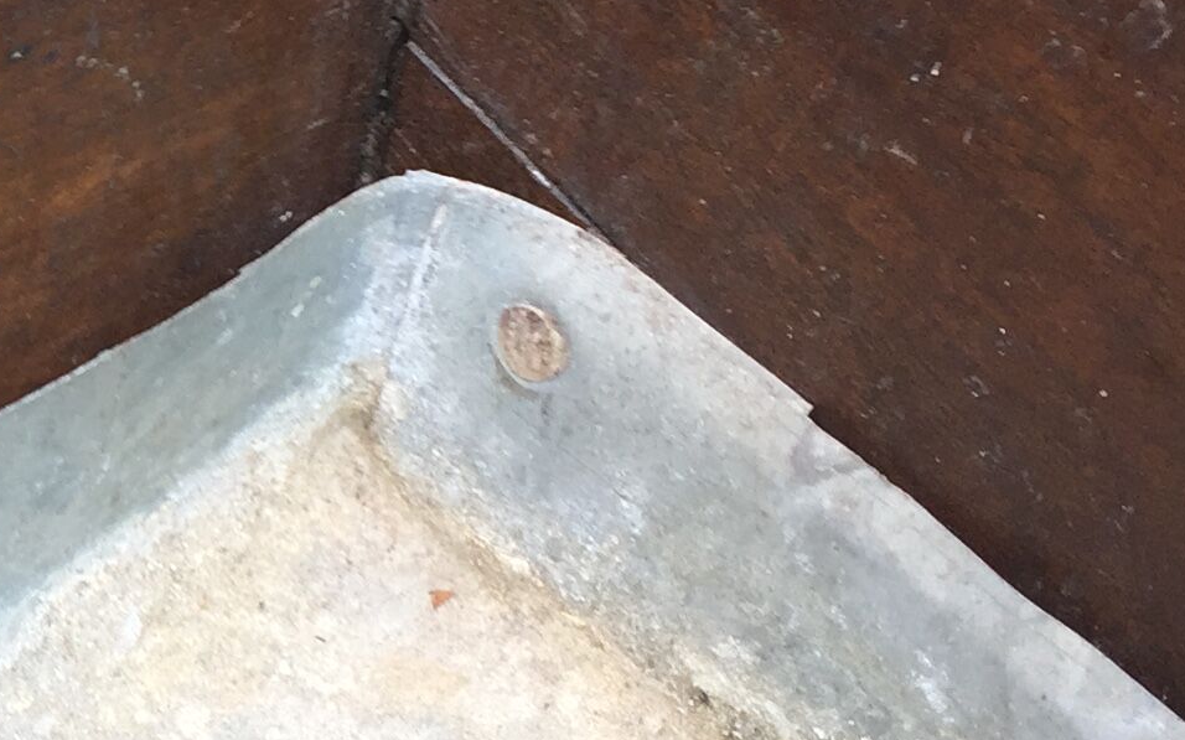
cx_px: -474
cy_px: 258
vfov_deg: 12.4
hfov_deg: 18.1
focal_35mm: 105
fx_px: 3390
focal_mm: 4.15
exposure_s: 1/100
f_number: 2.2
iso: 32
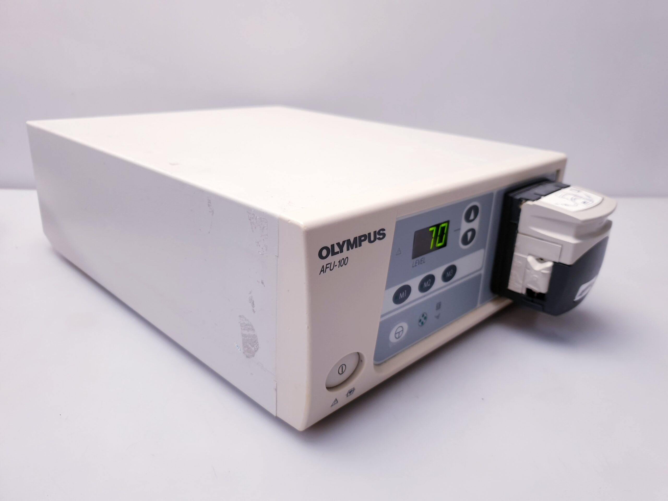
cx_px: 334
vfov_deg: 53.1
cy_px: 250
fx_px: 502
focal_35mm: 26
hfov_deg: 67.3
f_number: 1.5
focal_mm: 4.3
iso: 50
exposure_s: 1/100
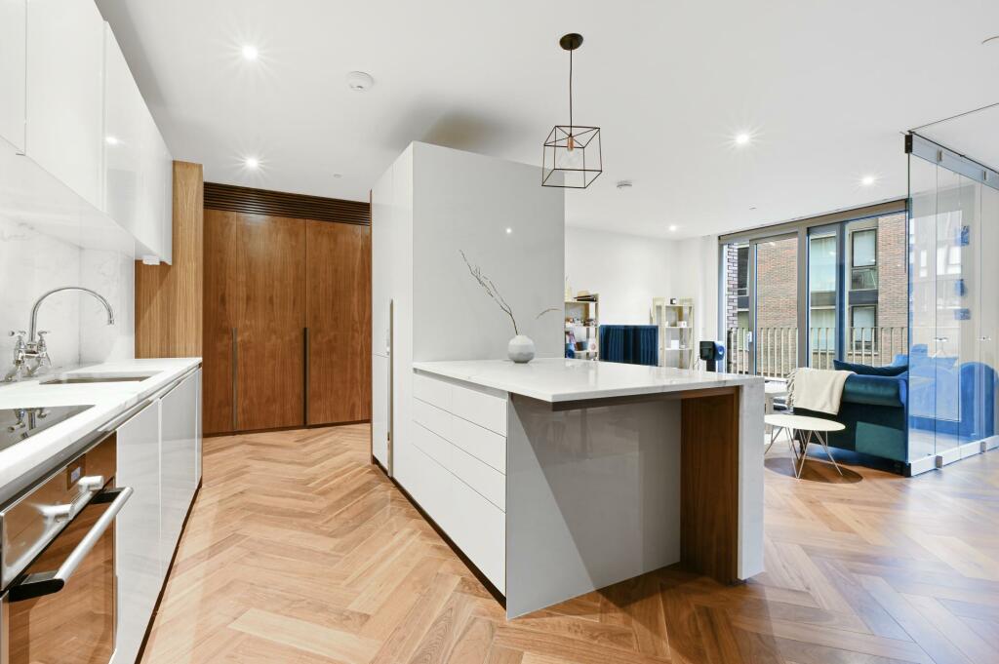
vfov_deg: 81.1
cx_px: 500
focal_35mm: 14
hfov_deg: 104.3
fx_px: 388
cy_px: 332
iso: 200
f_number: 16
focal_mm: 14
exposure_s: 5
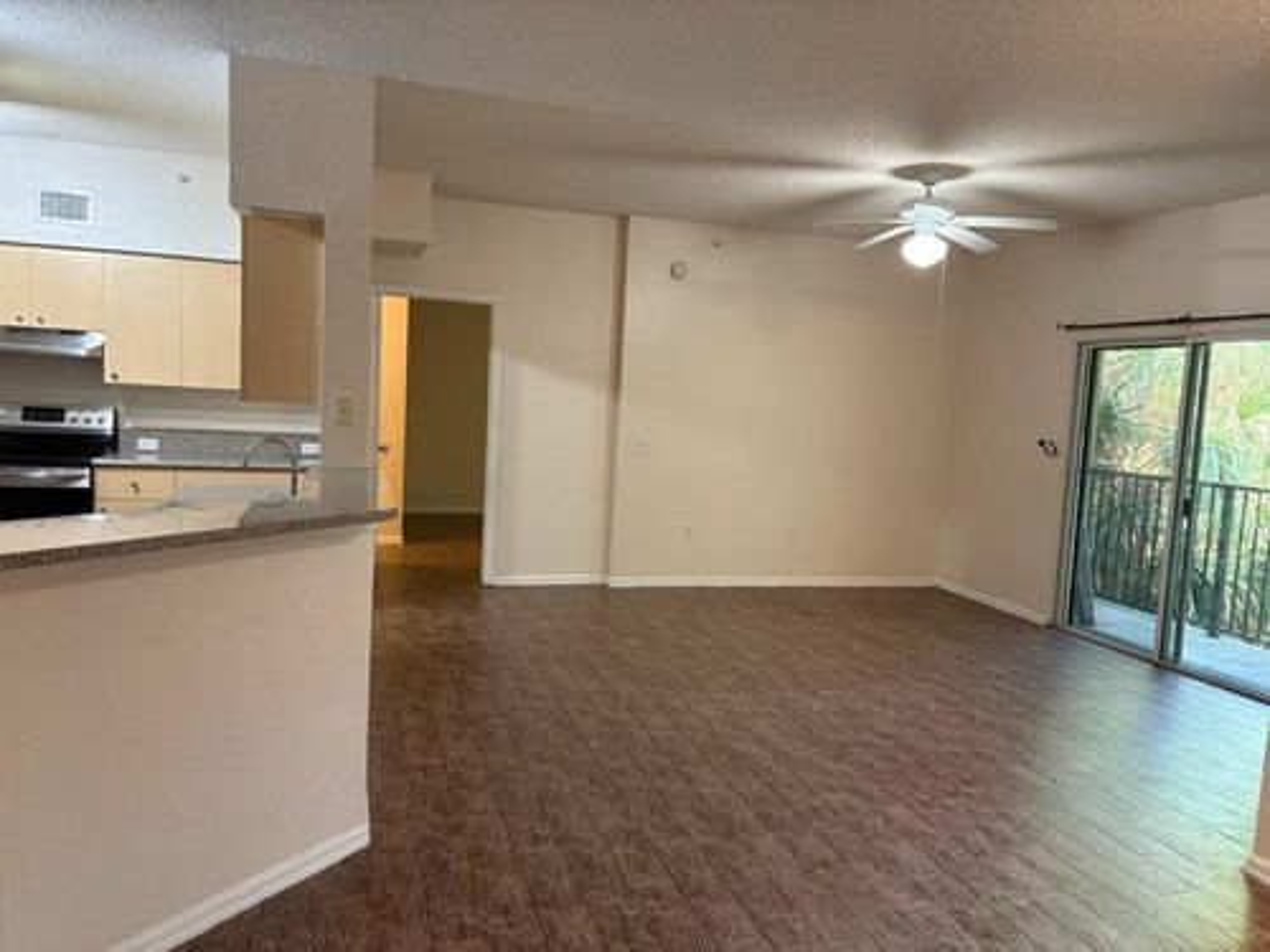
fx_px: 954
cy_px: 476
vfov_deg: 53.1
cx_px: 635
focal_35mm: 26
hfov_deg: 67.3
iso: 250
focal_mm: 5.96
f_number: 1.6
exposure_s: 1/60
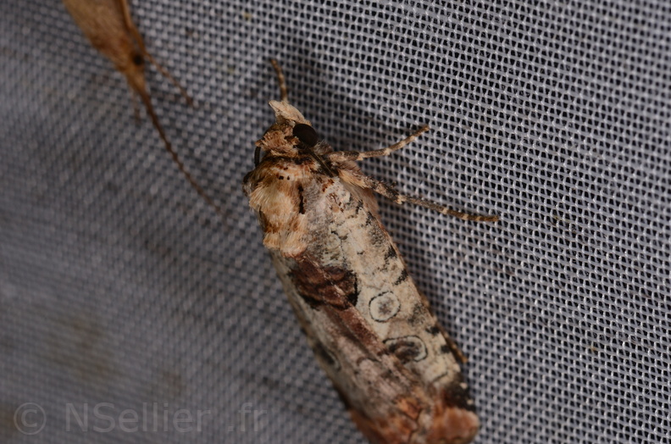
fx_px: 2371
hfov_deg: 16.1
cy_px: 222
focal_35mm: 128
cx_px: 336
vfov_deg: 10.7
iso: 100
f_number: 22
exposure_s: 1/60
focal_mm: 85
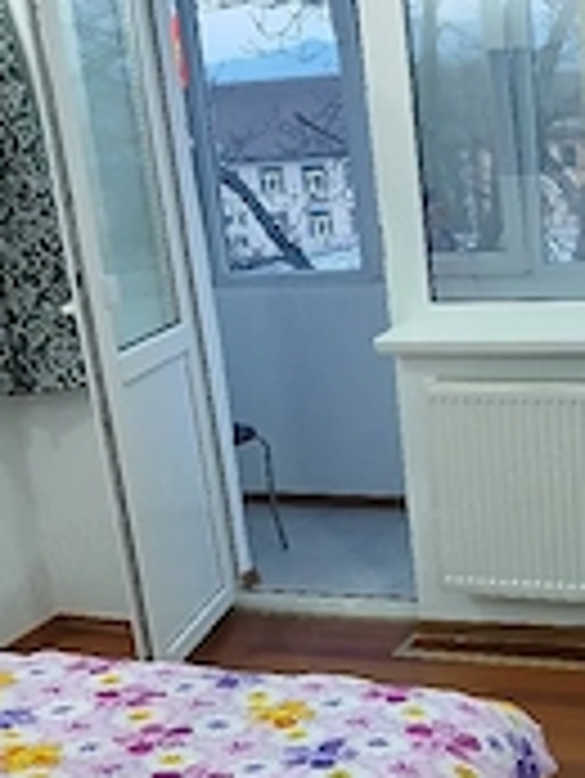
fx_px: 1350
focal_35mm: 60
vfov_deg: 31.5
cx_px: 513
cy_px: 603
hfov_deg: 23.9
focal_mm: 3.98
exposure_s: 1/50.3
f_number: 1.8
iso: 250
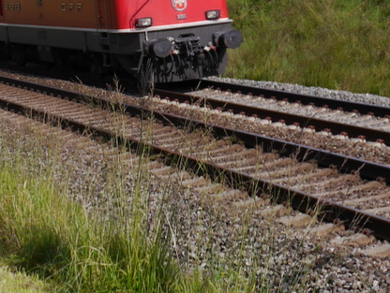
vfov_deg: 18.2
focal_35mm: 77
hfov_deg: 24.1
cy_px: -57
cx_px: -8
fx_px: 869
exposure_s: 1/400
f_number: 9
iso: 160
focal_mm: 16
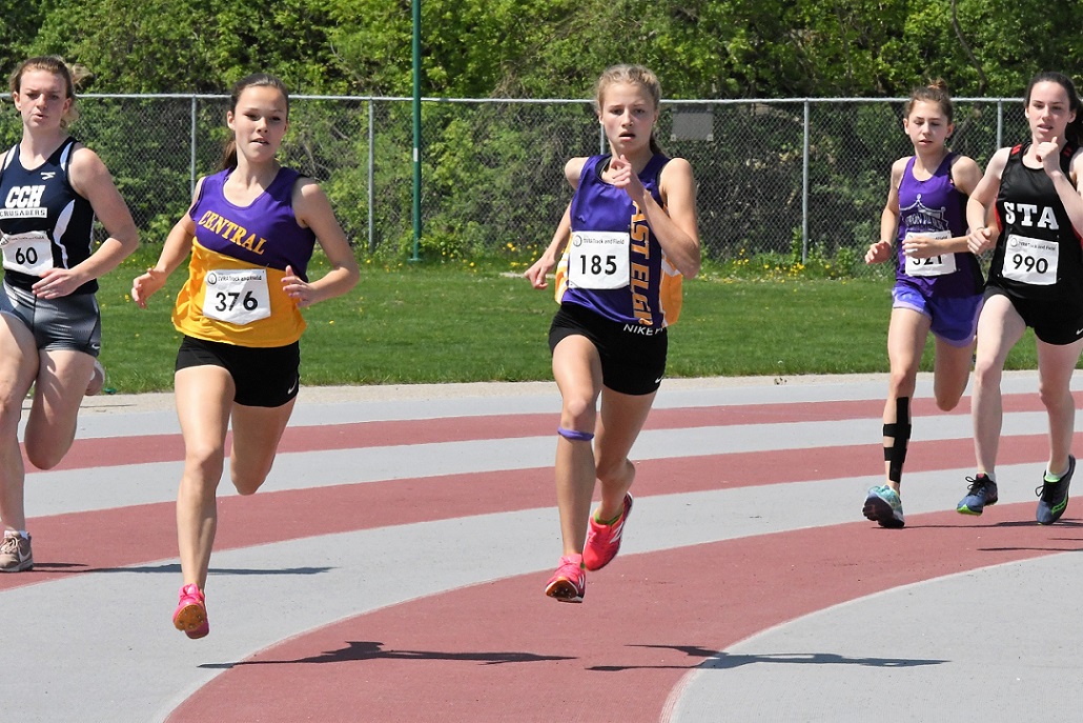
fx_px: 7446
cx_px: 542
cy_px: 362
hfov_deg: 8.3
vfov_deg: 5.6
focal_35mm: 248
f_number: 20
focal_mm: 165
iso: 2200
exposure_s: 1/1250
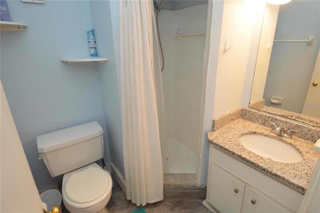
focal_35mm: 18
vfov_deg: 67.3
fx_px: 160
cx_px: 160
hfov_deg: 90.1
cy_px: 106
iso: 400
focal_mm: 12
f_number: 4.5
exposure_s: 1/80
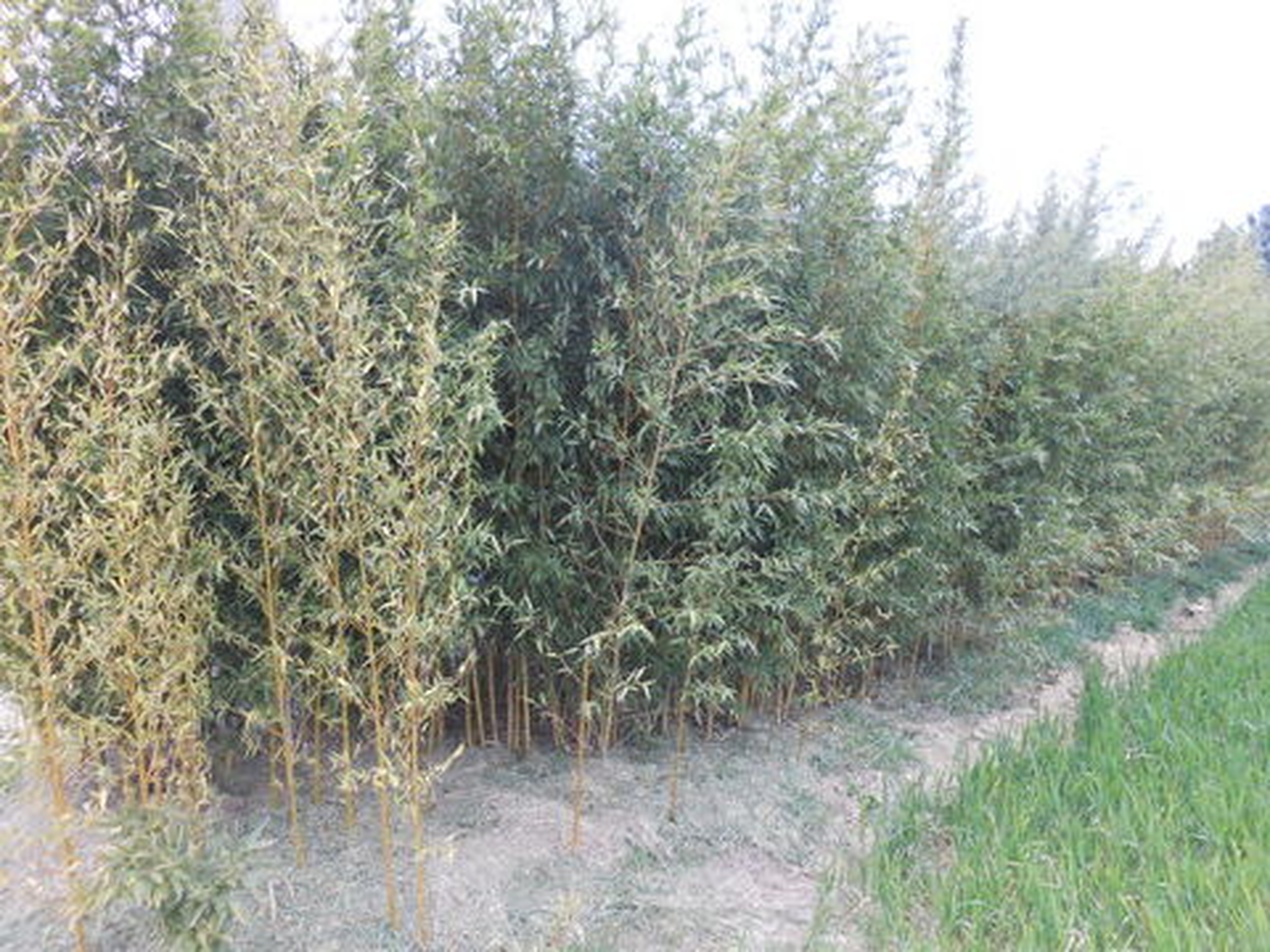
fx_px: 954
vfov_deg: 53.1
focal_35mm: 26
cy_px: 476
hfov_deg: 67.3
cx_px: 635
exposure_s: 1/40
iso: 80
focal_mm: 4.6
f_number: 3.5
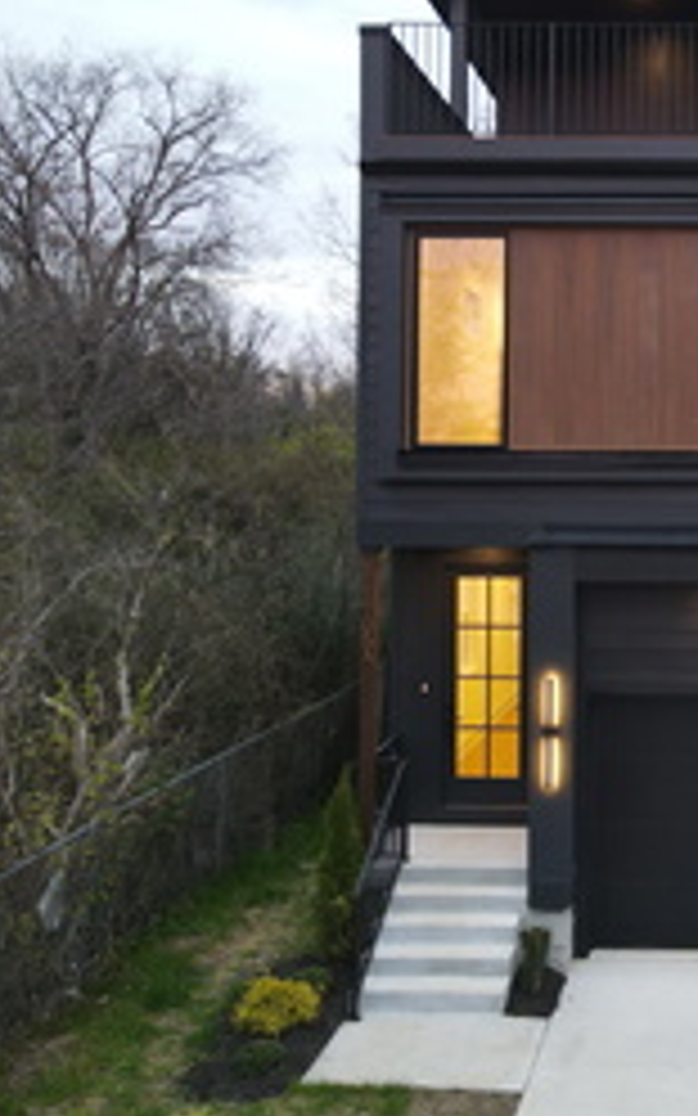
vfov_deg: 47.9
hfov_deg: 28.8
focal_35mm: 41
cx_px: 734
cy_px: 446
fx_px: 1248
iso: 380
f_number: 2.8
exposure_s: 1/15
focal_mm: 4.5
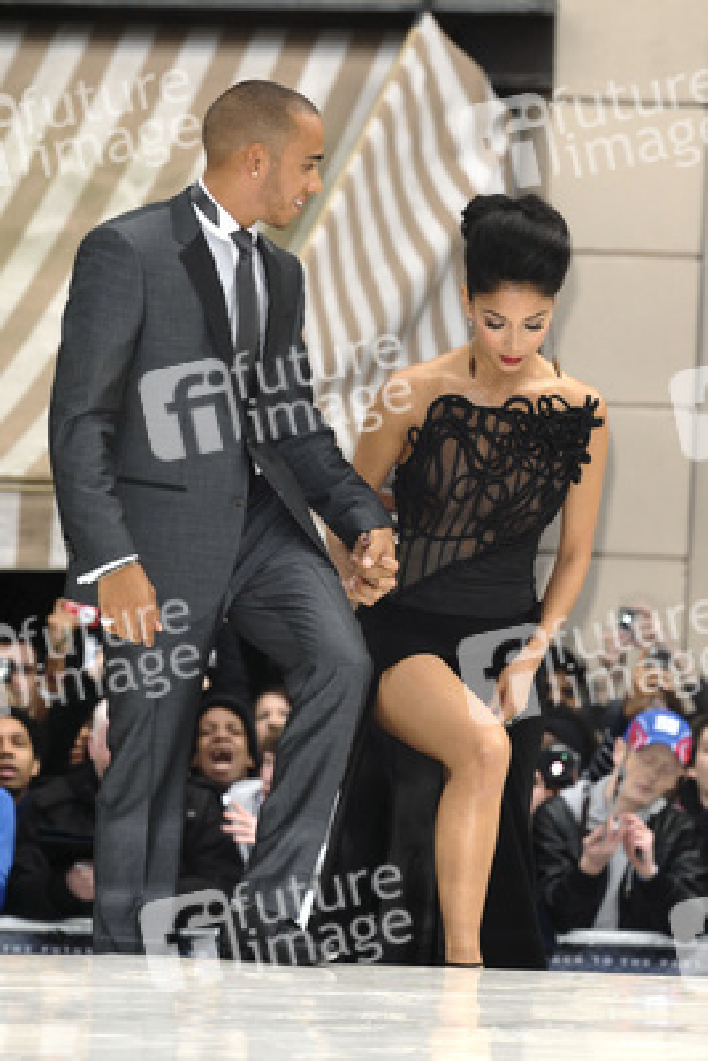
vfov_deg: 9.5
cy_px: 530
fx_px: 6410
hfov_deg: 6.3
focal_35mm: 218
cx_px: 354
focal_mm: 145
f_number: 5
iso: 320
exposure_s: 1/250
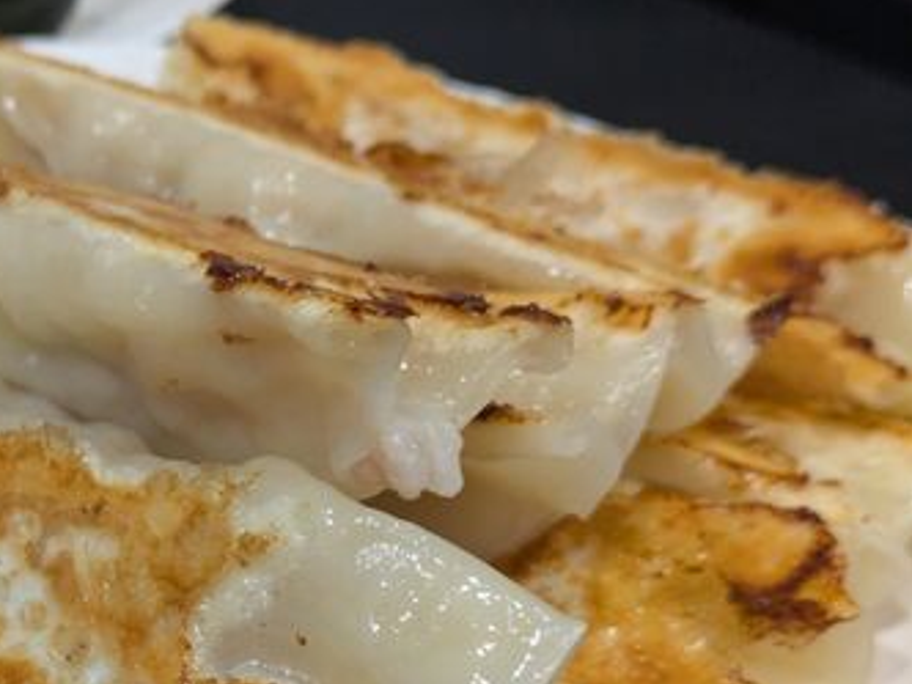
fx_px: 2424
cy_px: 604
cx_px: 100
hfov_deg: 20.9
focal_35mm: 92
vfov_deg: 15.9
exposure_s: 1/120
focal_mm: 5.43
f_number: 1.89
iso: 149
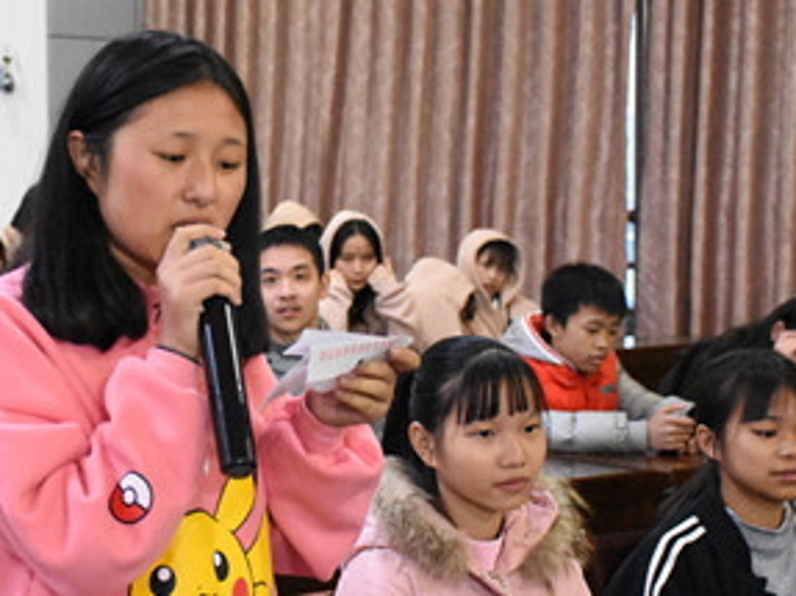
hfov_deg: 22.1
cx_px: 197
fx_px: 2019
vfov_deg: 16.8
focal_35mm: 88
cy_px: 284
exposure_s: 1/60
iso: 14400
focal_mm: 35
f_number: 4.2
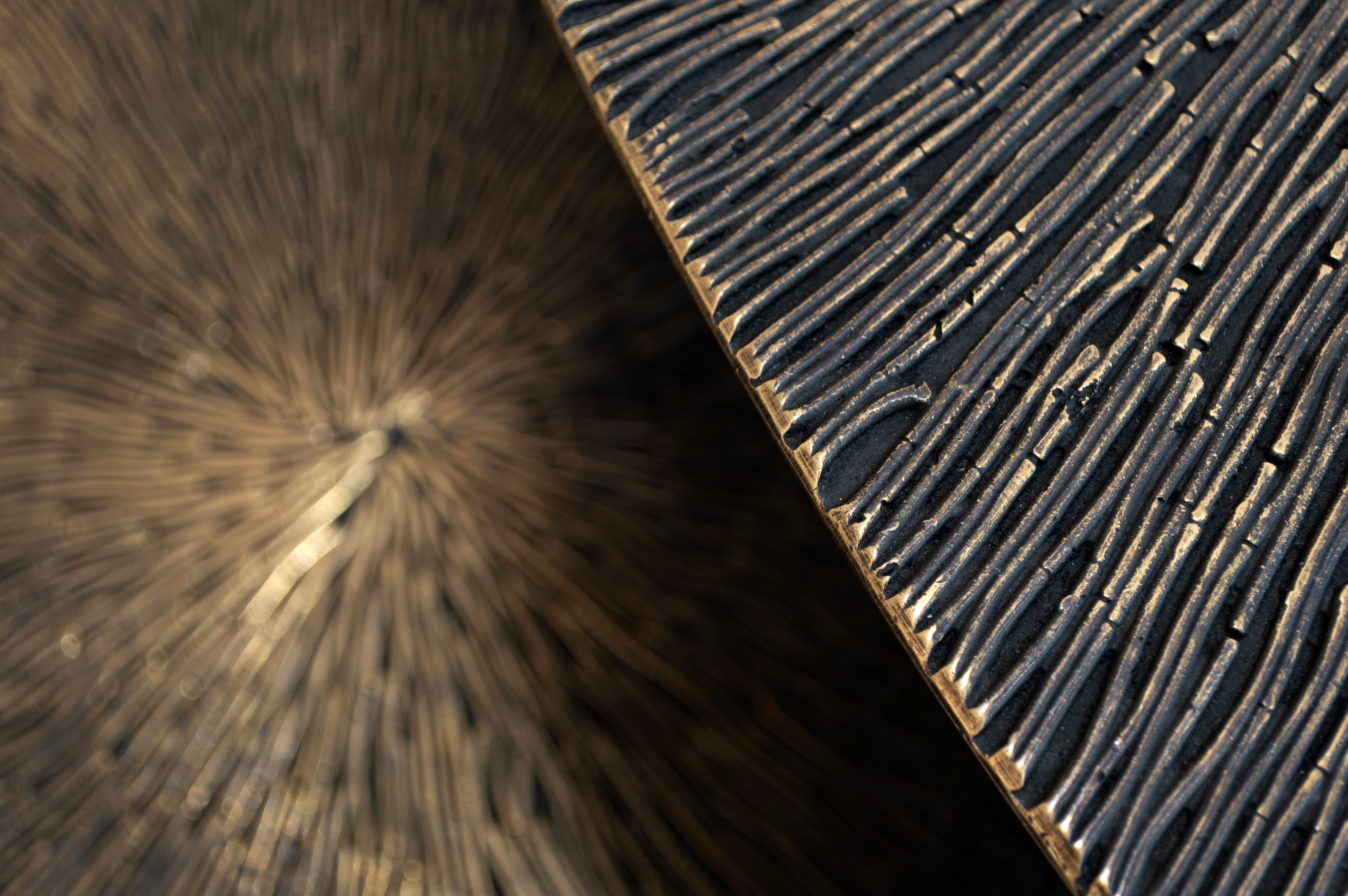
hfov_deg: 33.4
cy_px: 448
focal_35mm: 60
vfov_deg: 22.6
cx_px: 674
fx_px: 2245
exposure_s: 1/4
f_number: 5.3
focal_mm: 40
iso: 100
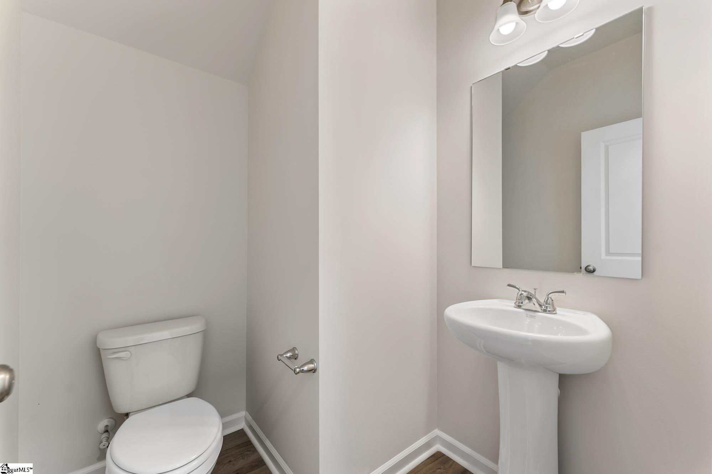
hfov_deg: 104.3
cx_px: 356
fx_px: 277
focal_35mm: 14
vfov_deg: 81.2
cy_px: 237
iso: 400
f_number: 6.3
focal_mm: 14
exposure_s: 1/4
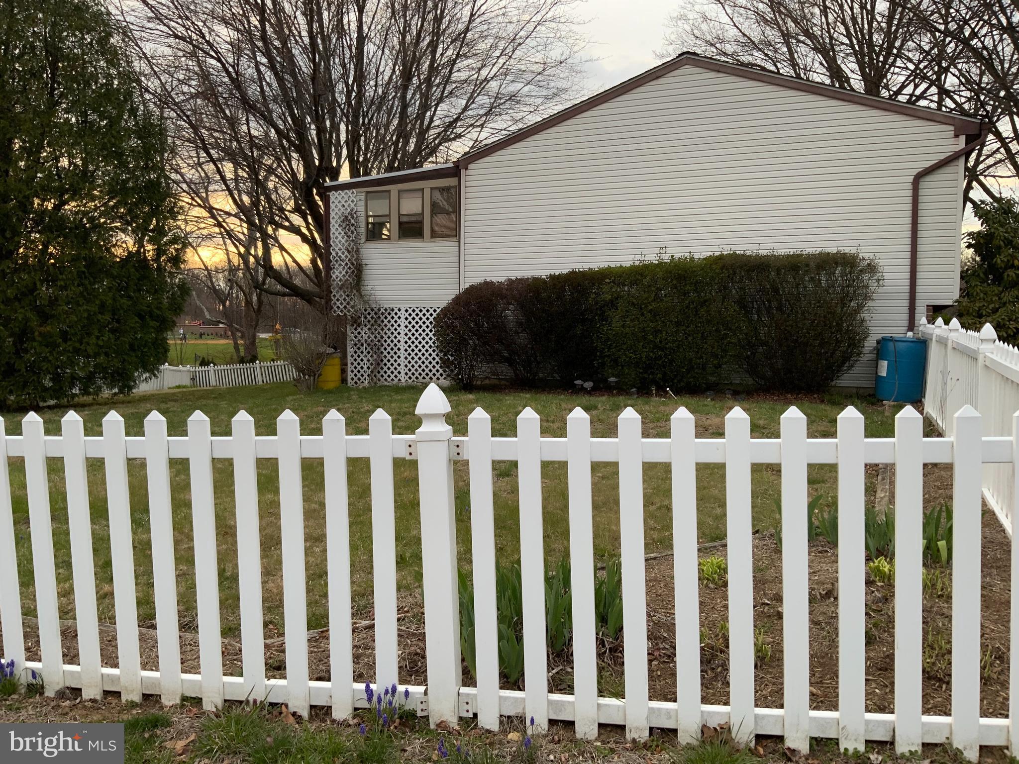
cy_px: 382
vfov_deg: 48.2
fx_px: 854
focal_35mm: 29
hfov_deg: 61.7
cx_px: 510
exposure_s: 1/107
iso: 64
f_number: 1.8
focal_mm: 3
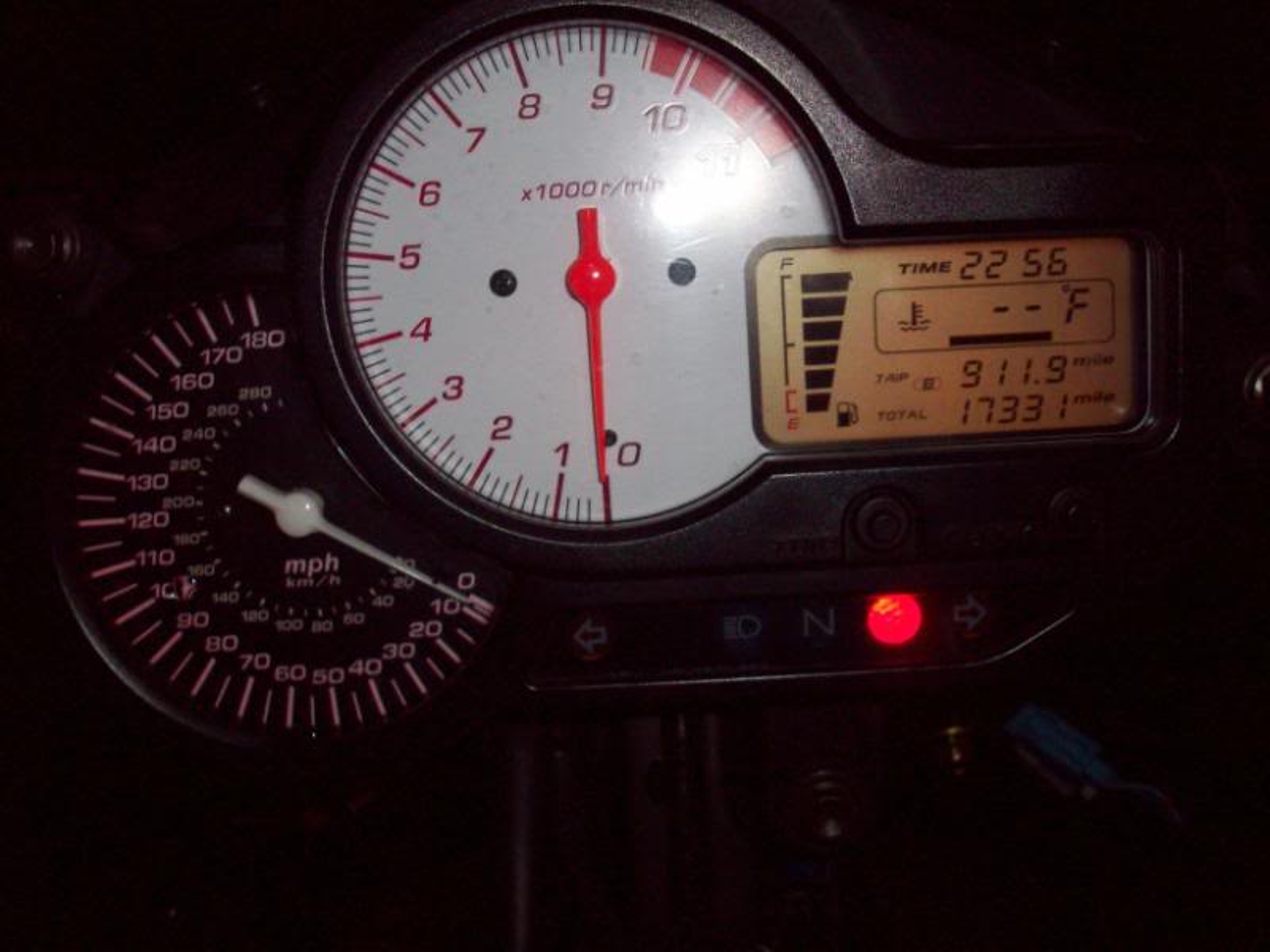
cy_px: 476
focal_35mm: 37
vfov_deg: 38.7
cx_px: 635
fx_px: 1357
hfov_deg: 50.1
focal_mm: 6.2
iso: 160
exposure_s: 1/45
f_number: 2.8
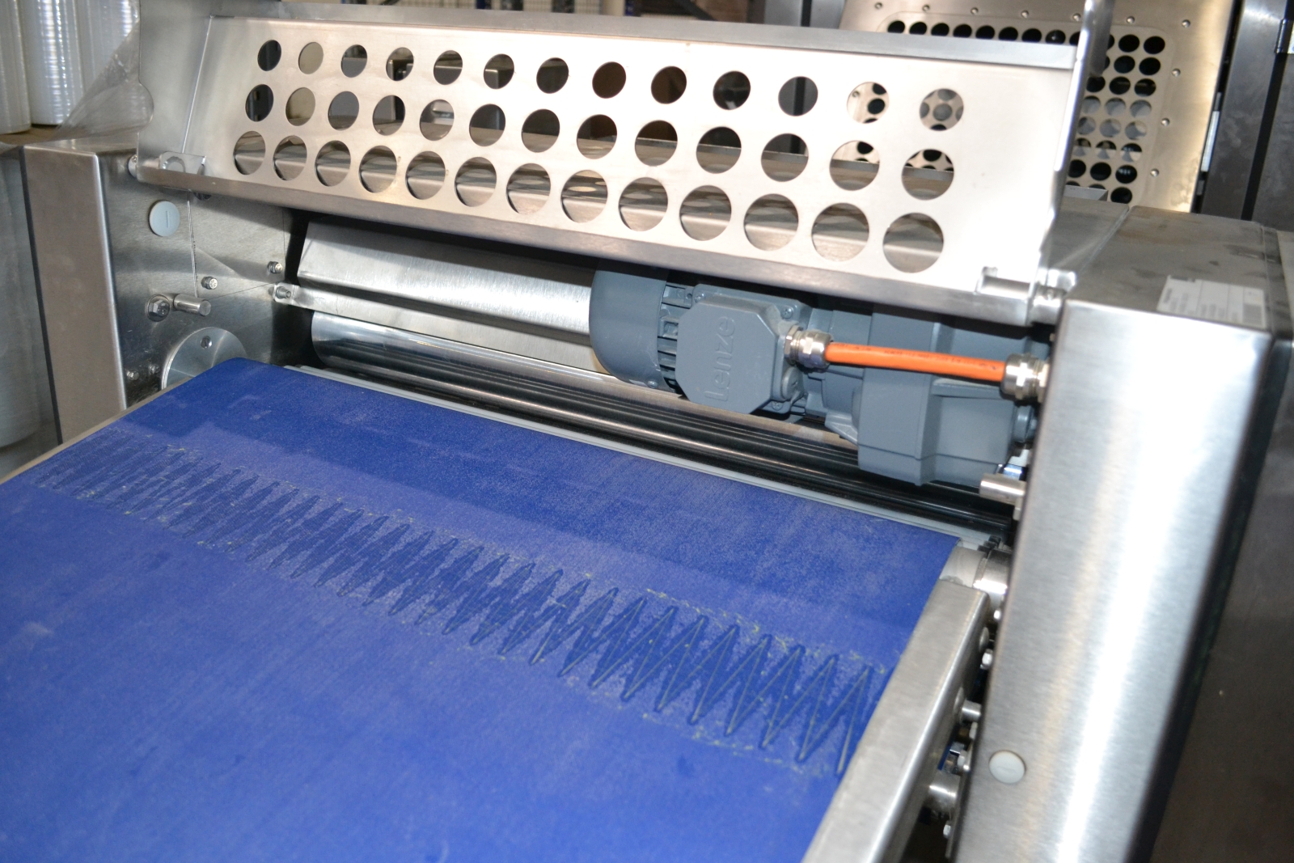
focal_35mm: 30
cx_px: 647
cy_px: 432
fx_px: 1078
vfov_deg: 43.6
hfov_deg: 61.9
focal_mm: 20
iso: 1400
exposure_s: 1/60
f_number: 3.8
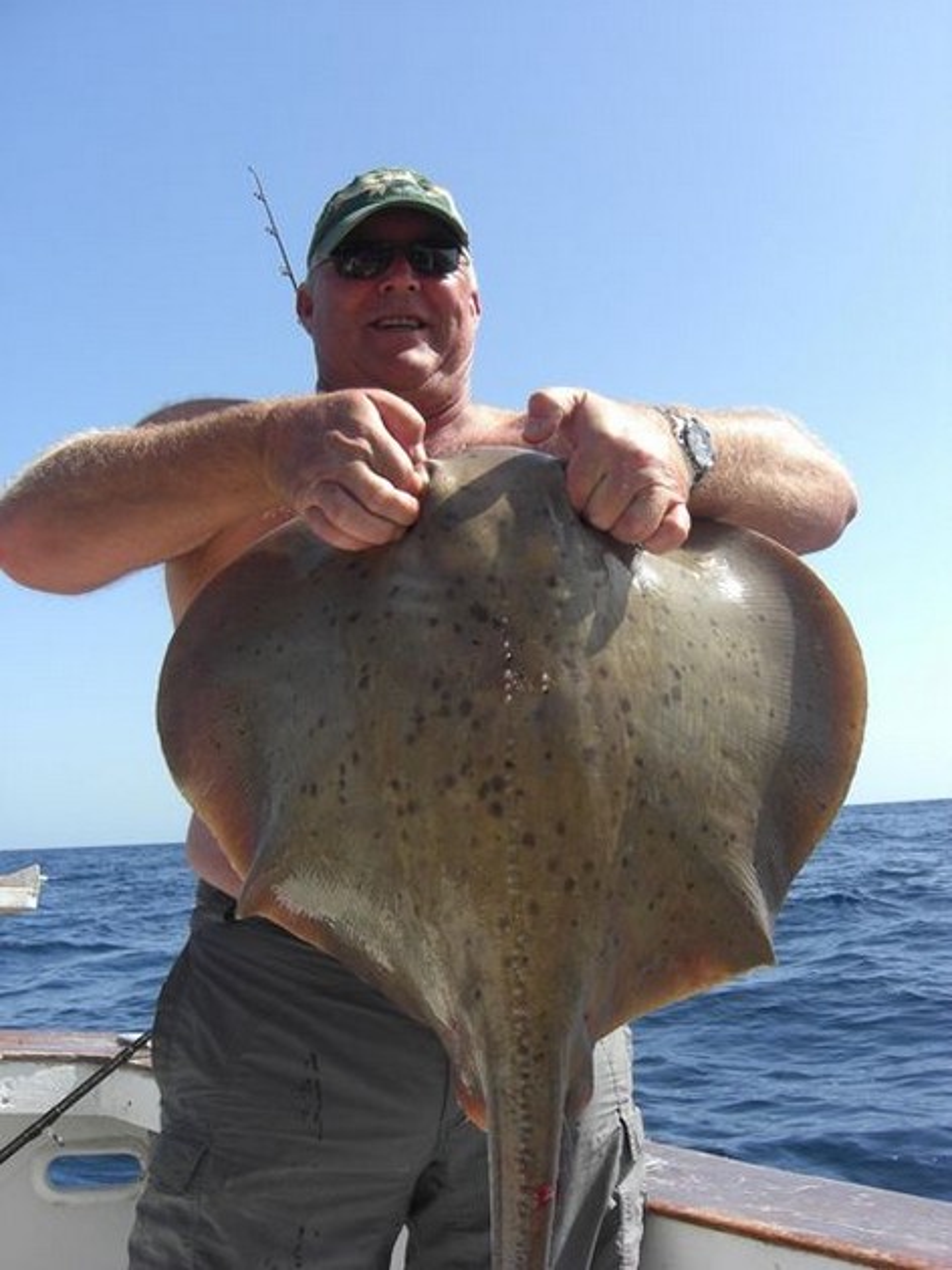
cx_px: 476
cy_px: 635
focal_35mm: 38
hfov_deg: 37.7
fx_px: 1394
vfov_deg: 49.0
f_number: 4
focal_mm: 7.9
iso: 80
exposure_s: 1/640
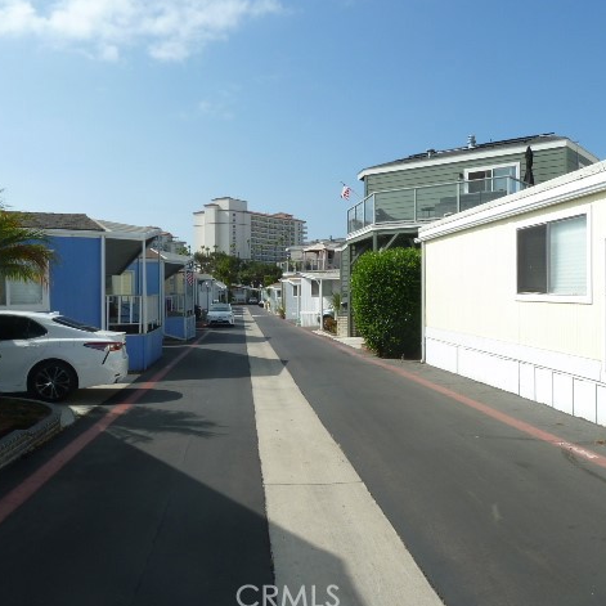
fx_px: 594
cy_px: 306
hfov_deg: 54.0
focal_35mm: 30
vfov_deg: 54.0
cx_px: 291
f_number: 5.6
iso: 80
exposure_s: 1/400
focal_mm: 4.1
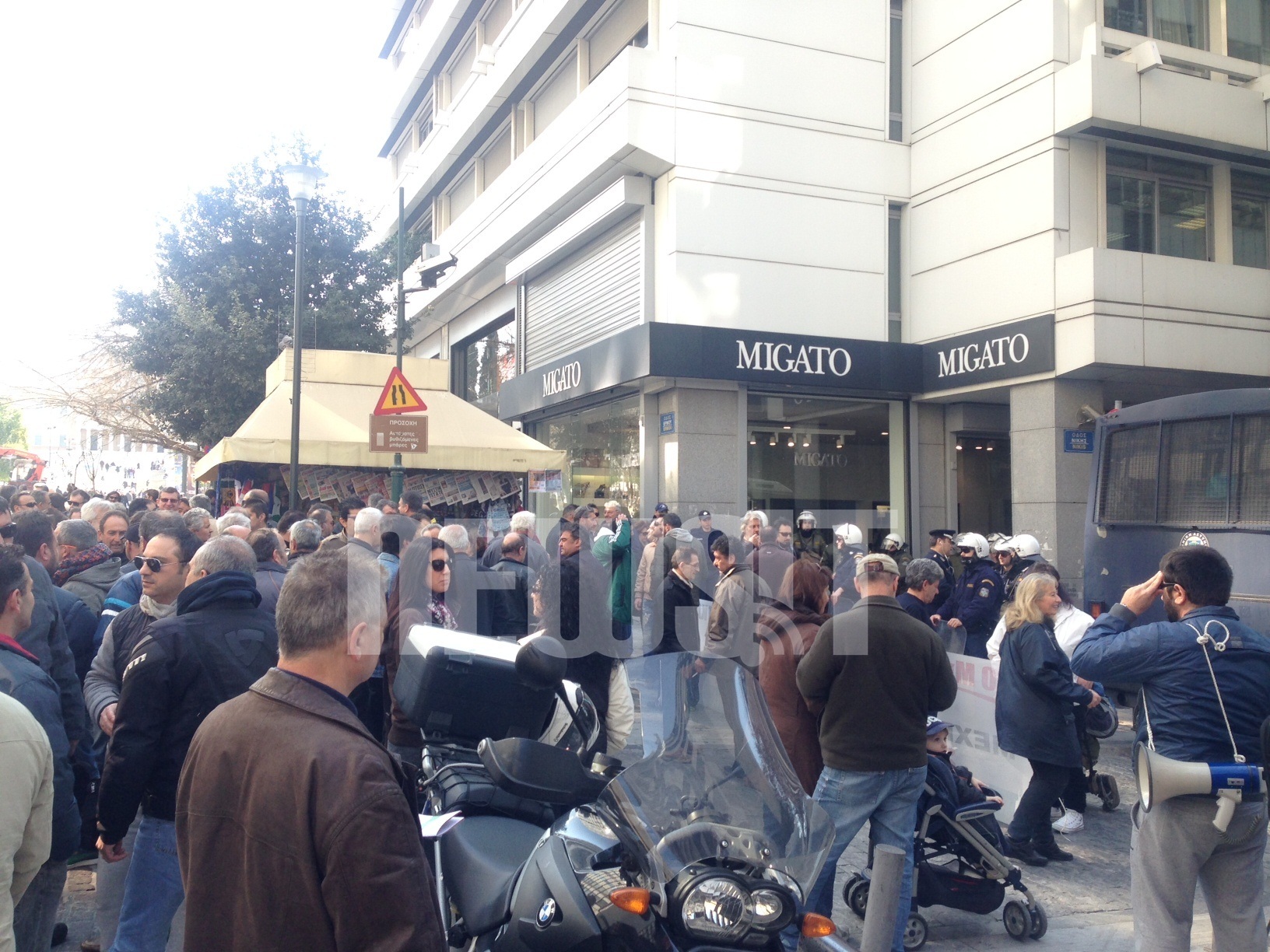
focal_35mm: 33
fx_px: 1211
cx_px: 635
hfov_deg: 55.4
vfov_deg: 42.9
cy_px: 476
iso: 50
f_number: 2.4
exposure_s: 1/196
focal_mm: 4.12
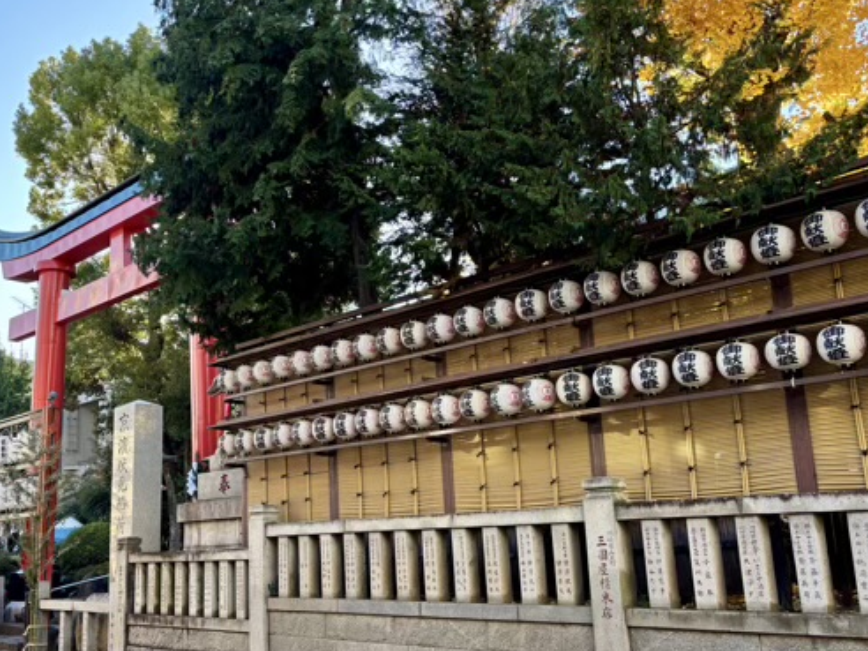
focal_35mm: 37
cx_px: 288
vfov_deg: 38.6
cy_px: 361
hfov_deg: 49.3
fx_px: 928
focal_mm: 5.96
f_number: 1.6
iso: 50
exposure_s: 1/361
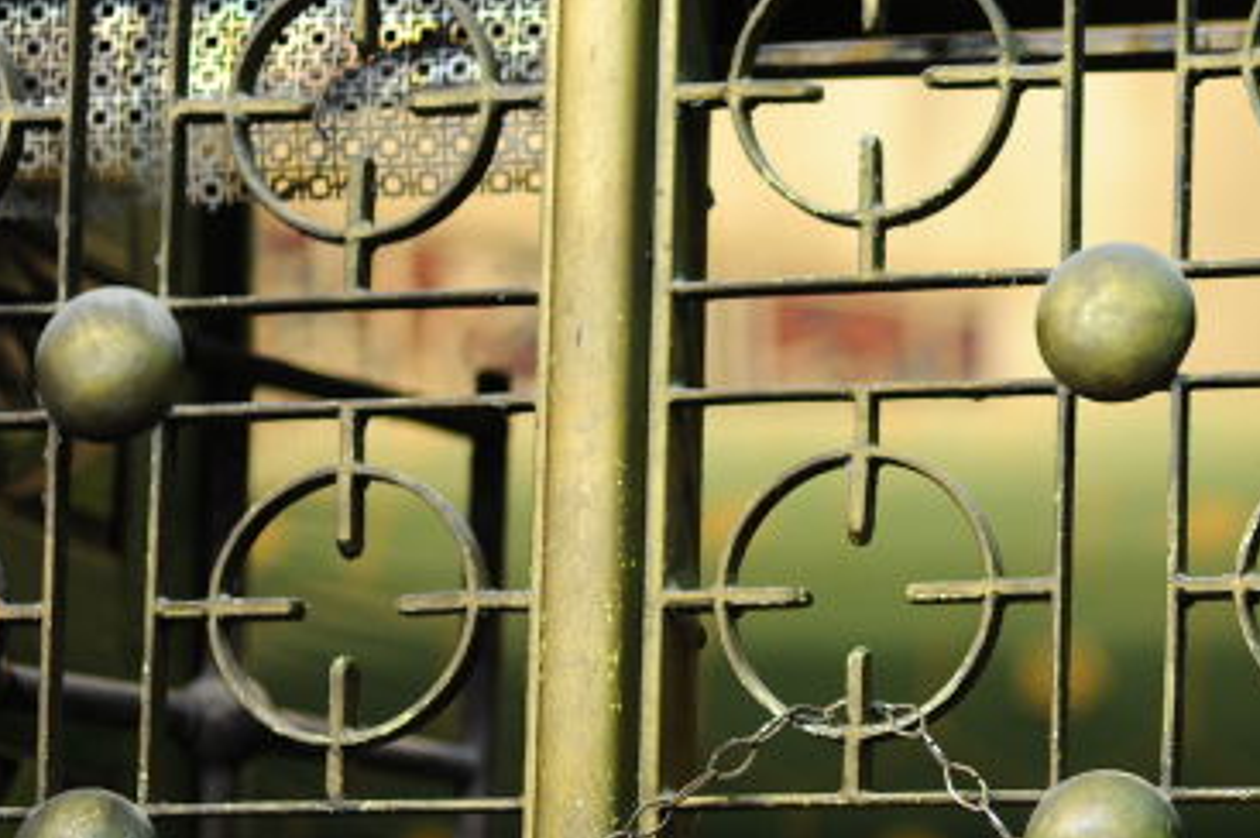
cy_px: 543
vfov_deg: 8.2
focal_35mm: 168
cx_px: 1203
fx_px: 5875
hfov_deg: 12.1
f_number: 1.8
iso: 1000
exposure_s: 1/60
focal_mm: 85
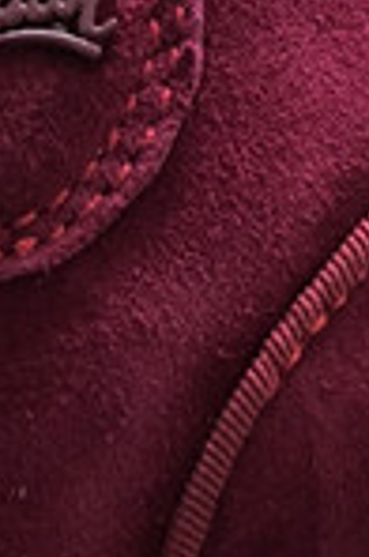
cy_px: 47
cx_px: -72
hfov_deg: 9.4
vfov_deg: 14.2
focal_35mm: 143
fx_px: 2209
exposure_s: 1/33
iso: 160
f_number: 2.2
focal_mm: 4.15
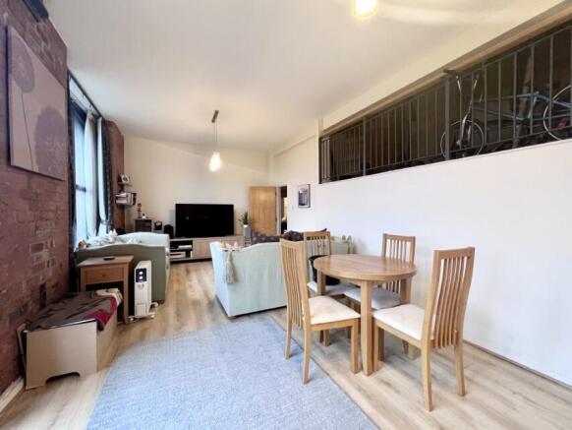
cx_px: 286
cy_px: 215
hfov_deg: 106.2
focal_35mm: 13
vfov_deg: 90.0
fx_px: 215
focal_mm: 1.57
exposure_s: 1/50
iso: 320
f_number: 1.8
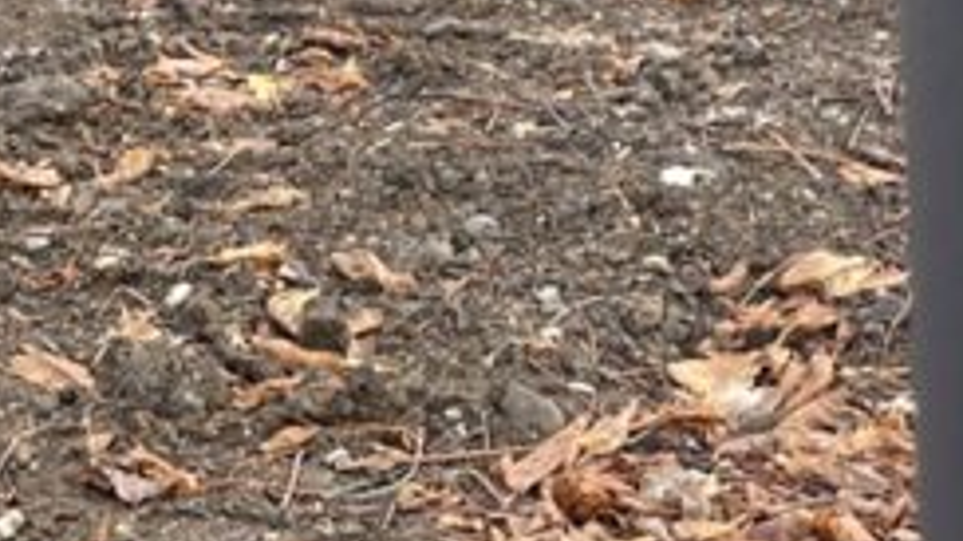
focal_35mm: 119
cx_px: 1089
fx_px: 3037
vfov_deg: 8.3
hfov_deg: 17.3
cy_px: 1730
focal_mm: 5.1
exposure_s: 1/190
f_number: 1.6
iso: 32
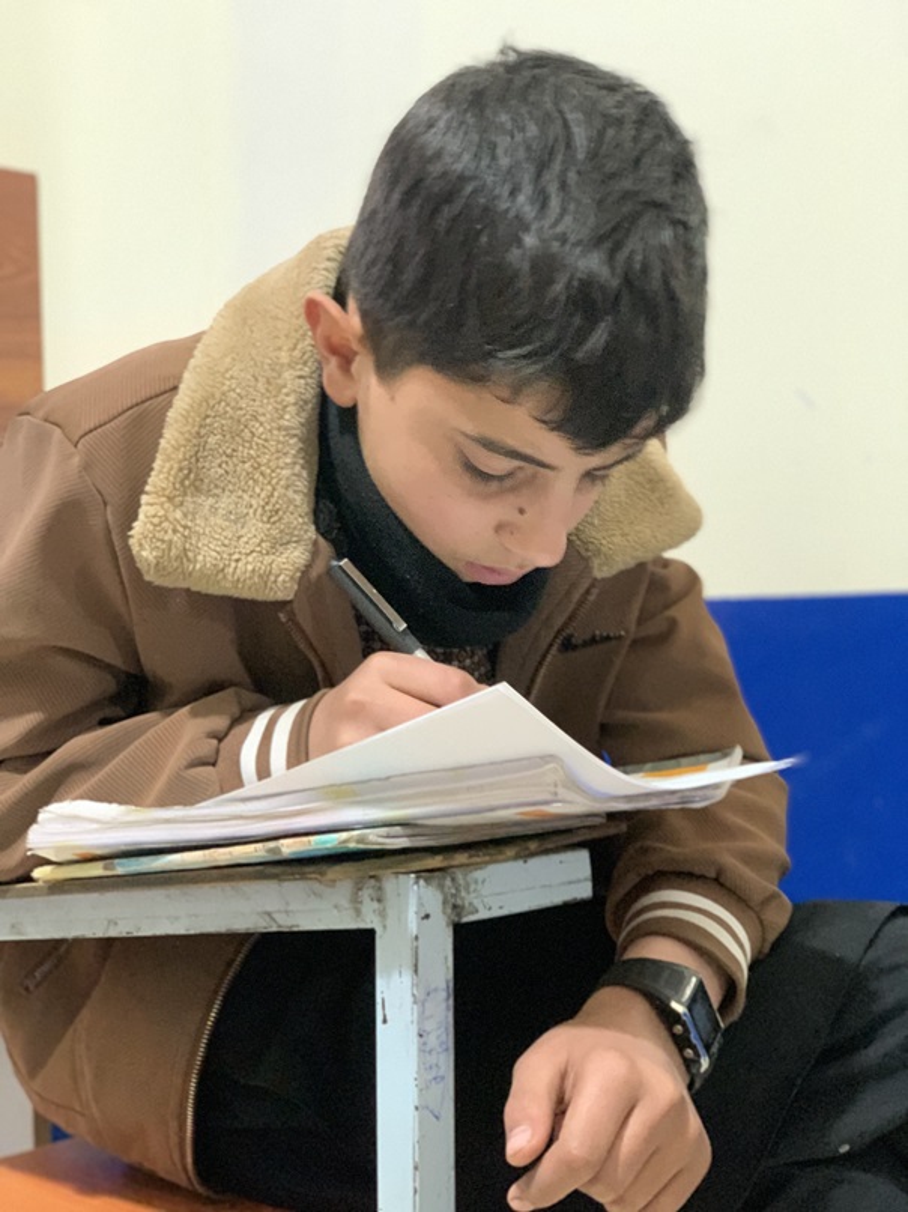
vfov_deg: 36.8
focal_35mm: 52
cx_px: 454
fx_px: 1820
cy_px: 606
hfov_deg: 28.0
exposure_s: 1/30
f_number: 2.4
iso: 640
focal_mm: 6
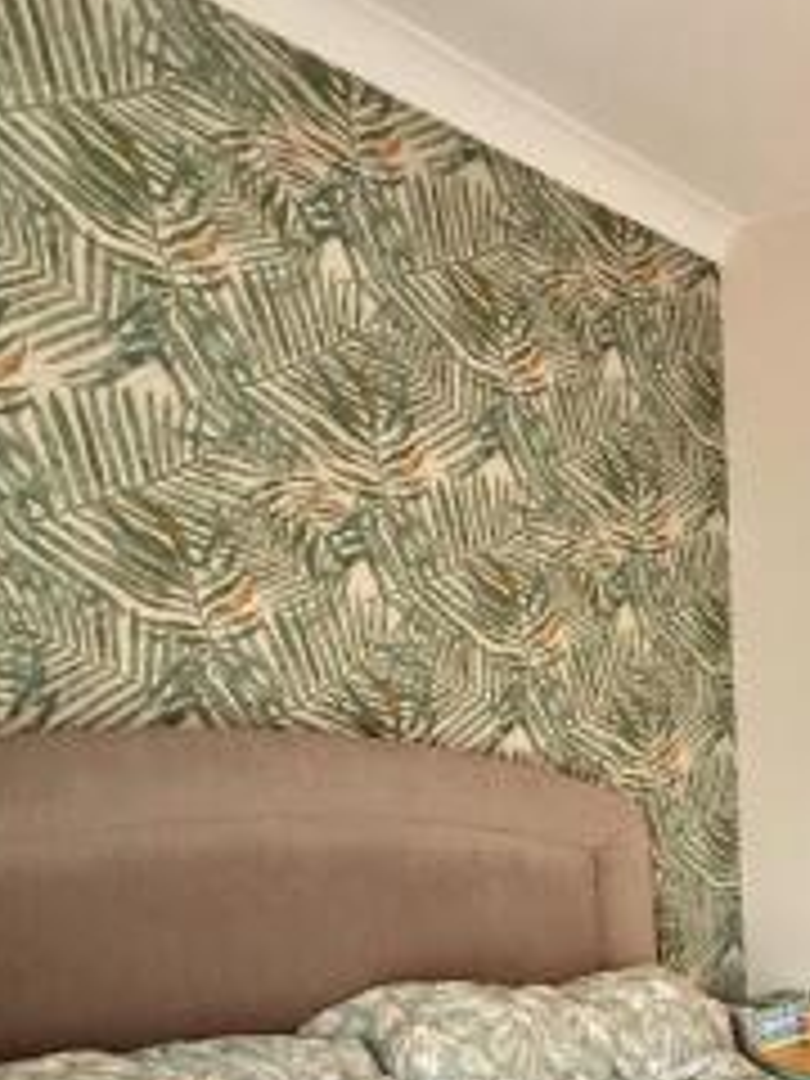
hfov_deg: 29.9
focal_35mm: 34
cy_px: 907
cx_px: 1136
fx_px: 1061
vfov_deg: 49.8
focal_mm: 2.22
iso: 200
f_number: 2.2
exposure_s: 1/99
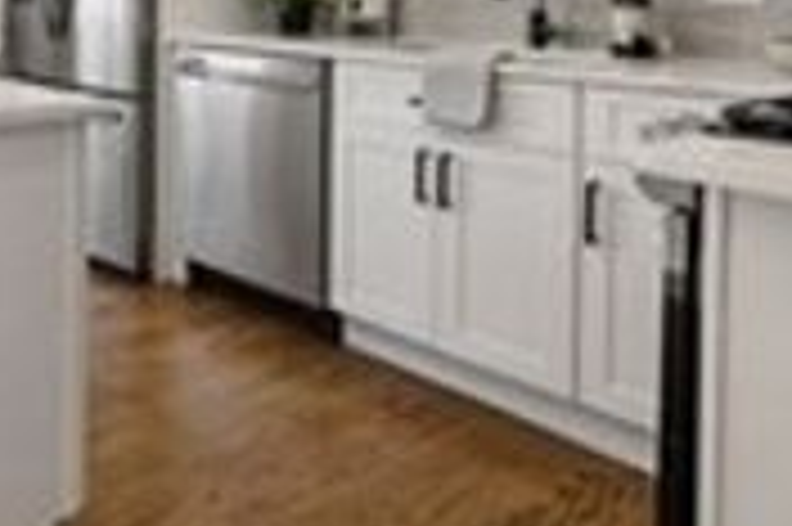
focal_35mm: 37
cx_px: 18
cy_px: -20
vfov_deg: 32.5
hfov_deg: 44.9
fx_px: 813
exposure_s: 1/50
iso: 160
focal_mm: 13
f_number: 7.1
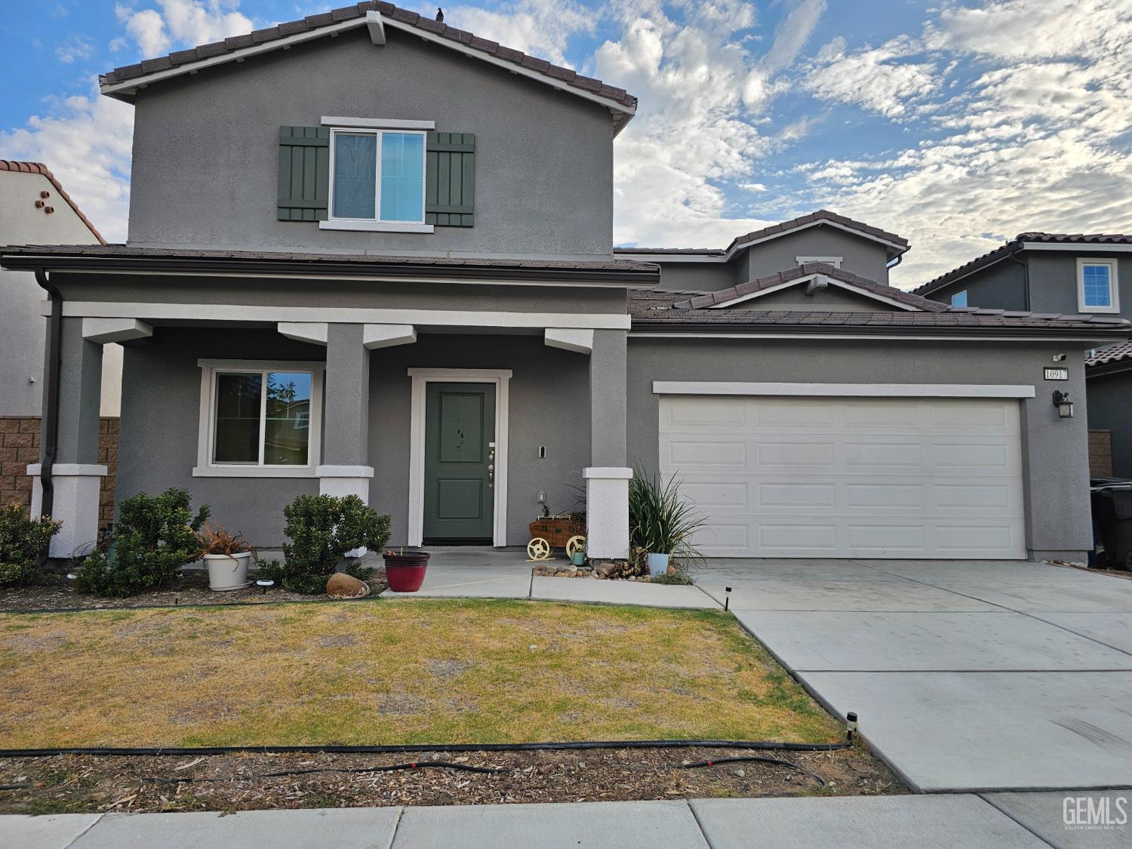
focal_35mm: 23
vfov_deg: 58.9
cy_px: 424
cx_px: 566
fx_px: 752
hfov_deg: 73.9
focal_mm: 6.3
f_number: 1.7
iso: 12
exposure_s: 1/566
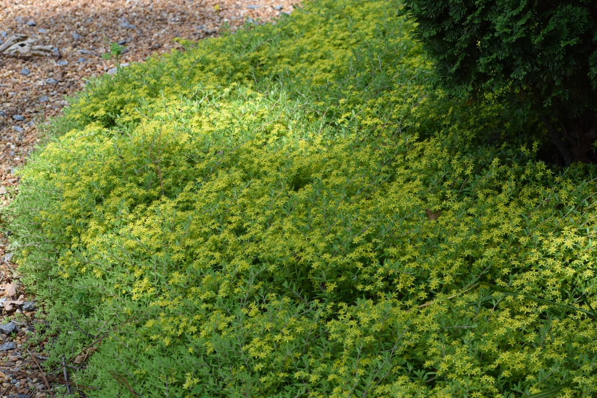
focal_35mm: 105
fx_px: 1741
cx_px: 298
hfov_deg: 19.5
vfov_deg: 13.0
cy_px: 199
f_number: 8
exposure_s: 1/250
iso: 360
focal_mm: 70
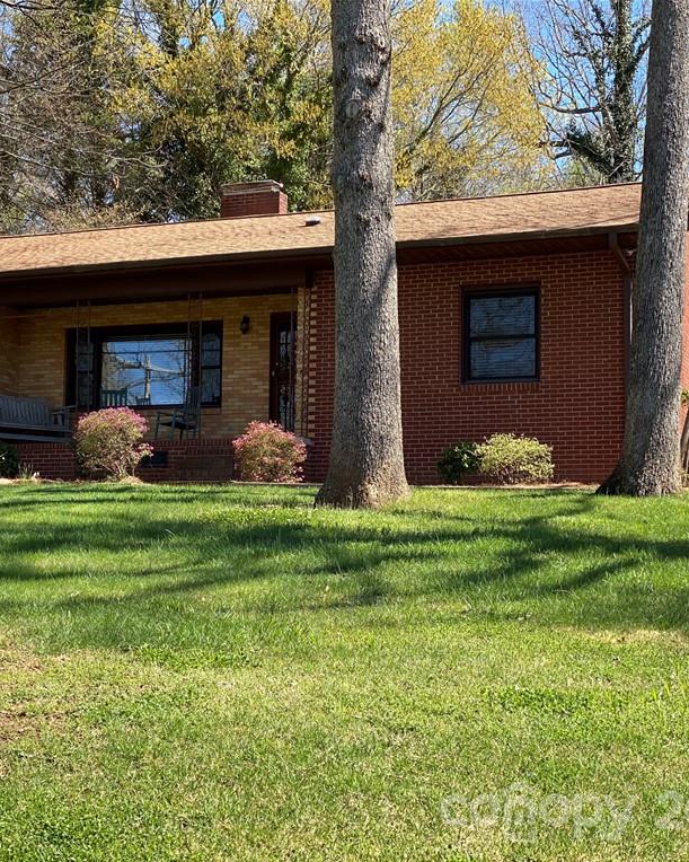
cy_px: 432
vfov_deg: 27.9
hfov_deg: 22.3
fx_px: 1734
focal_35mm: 68
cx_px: 197
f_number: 2
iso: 20
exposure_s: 1/444
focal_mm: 6
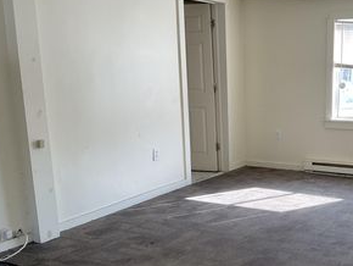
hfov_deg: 36.7
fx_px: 510
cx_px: 288
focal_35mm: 50
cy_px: 175
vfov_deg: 29.0
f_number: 1.8
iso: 32
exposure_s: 1/120
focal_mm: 3
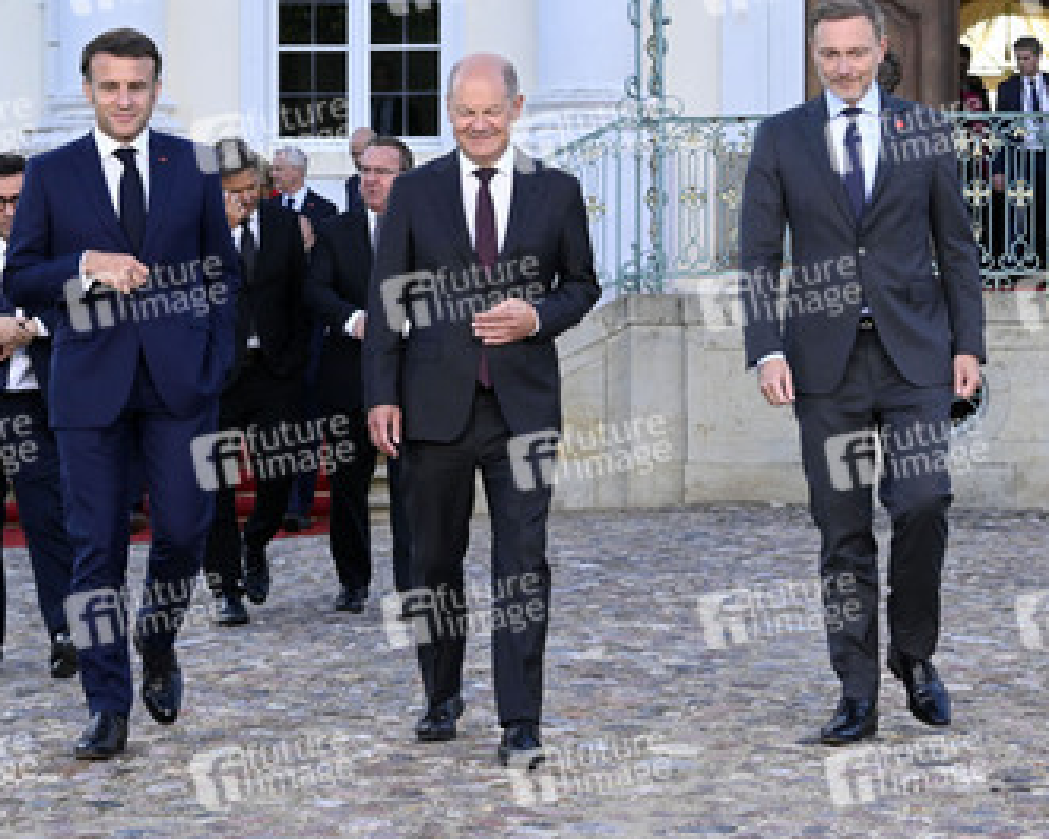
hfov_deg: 20.8
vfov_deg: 16.7
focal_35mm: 92
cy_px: 374
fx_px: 2857
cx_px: 505
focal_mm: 72
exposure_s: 1/1000
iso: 3200
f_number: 7.1
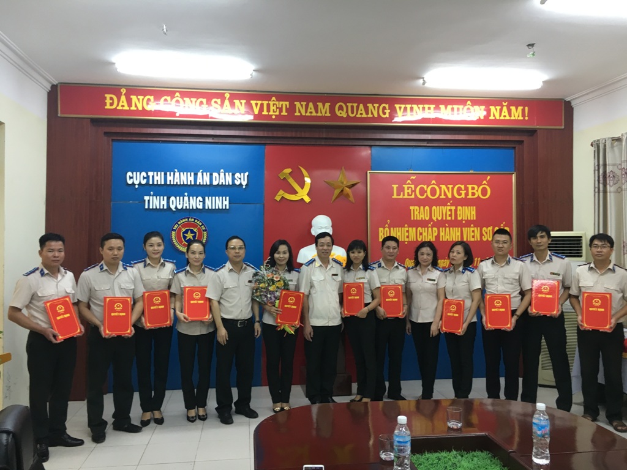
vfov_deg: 48.2
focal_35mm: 29
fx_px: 525
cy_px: 235
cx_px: 314
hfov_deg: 61.7
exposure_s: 1/33
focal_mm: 4.15
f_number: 2.2
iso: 80
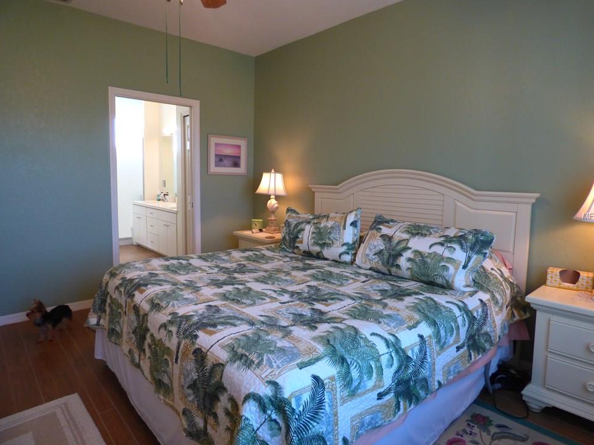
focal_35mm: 21
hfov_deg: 79.0
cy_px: 216
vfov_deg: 63.4
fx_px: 360
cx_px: 307
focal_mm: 3.58
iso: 320
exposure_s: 1/60
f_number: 2.8
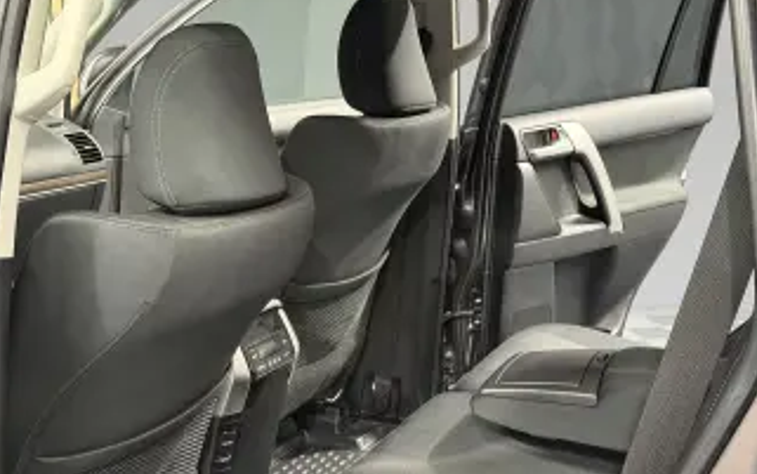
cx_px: 335
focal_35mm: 57
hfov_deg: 35.6
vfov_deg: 22.7
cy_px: 302
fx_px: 1177
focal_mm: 6.76
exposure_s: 1/25
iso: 500
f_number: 1.78
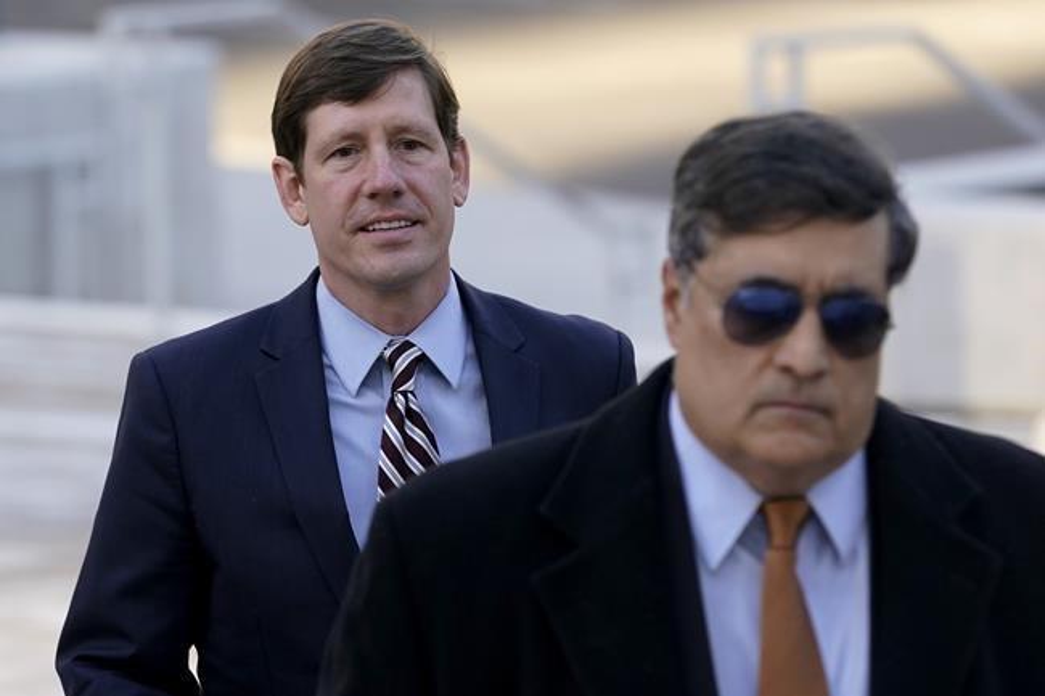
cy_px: 348
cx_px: 522
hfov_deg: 12.2
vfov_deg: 8.2
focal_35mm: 168
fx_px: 4875
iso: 1000
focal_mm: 168
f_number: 4
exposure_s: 1/1000
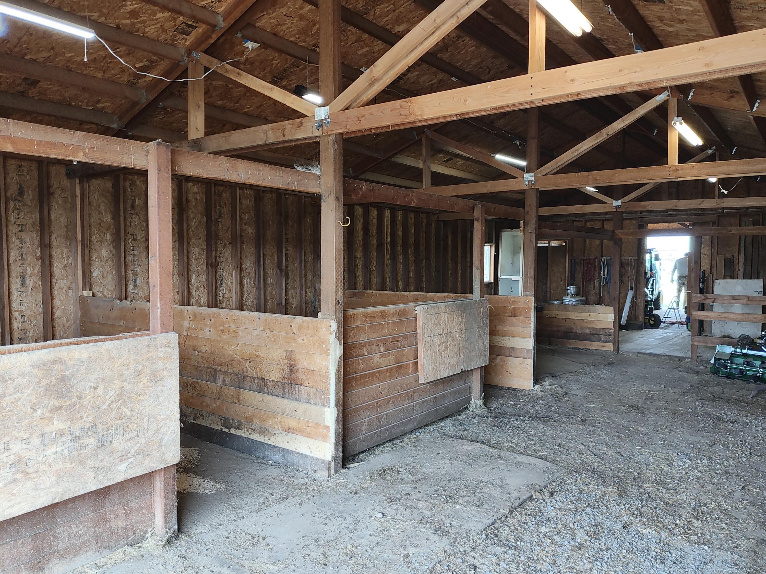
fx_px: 553
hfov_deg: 69.4
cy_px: 287
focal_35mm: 25
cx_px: 383
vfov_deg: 54.9
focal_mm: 4.15
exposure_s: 1/120
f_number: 1.5
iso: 194
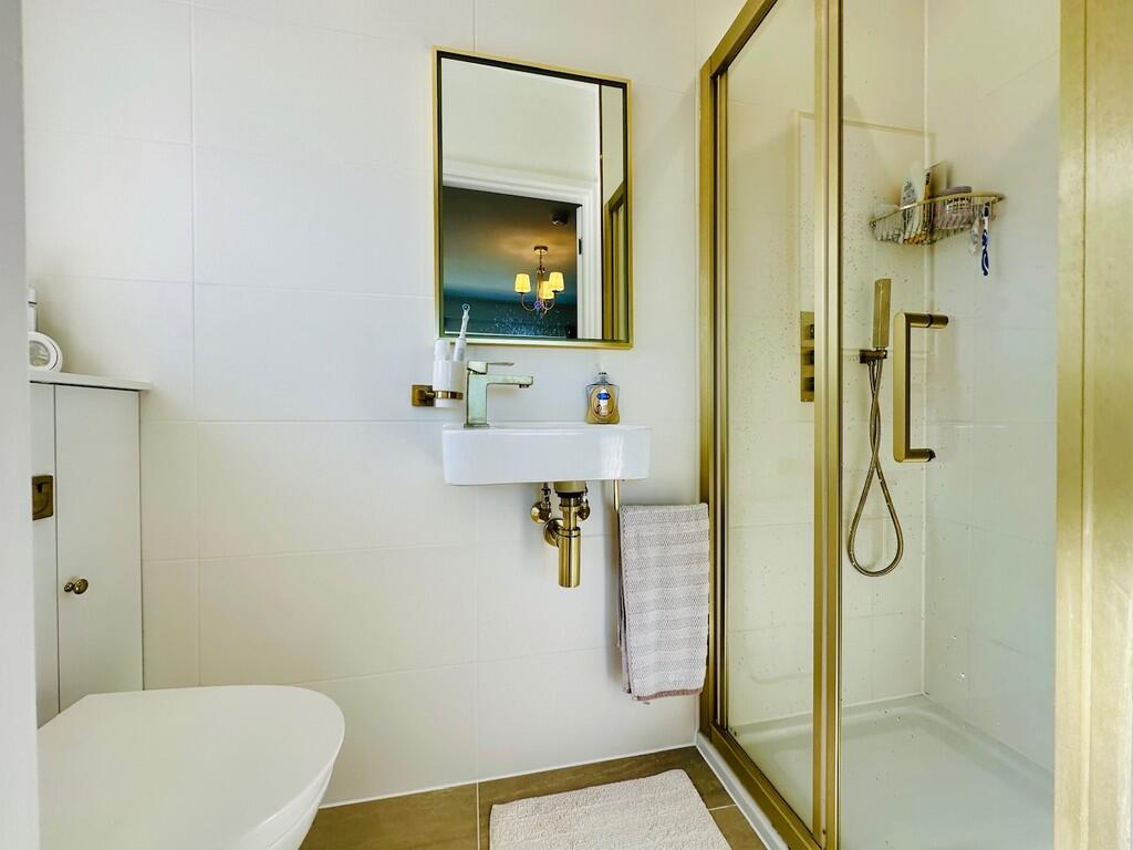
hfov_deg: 102.1
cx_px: 566
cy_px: 425
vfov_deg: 85.7
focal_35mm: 14
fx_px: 458
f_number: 2.2
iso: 40
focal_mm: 2.22
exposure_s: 1/235
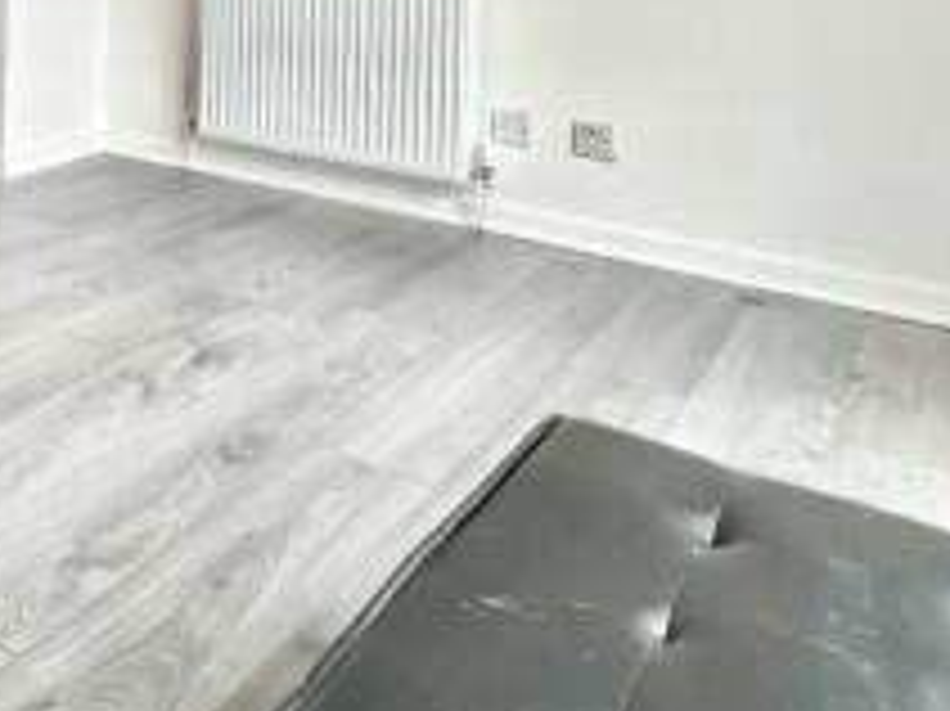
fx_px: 987
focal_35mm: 36
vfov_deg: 34.1
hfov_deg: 41.2
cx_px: -92
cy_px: -79
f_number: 1.8
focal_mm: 1.57
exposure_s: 1/99
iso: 200
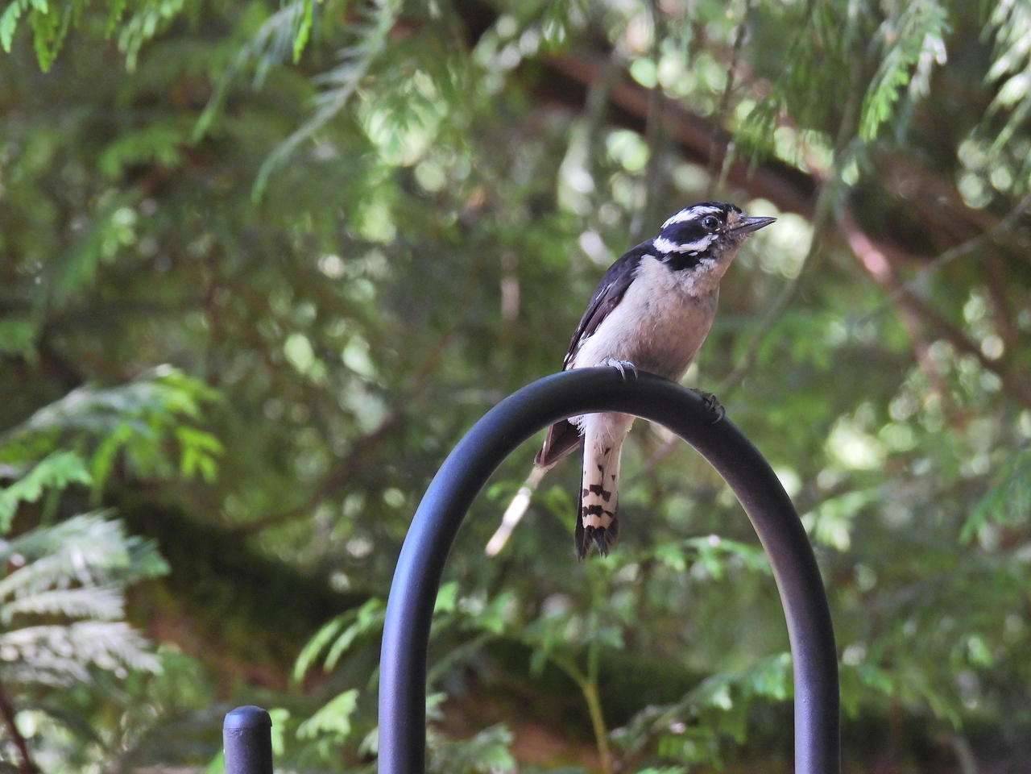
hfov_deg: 5.0
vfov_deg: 3.7
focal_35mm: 400
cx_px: 516
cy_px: 387
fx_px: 11914
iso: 400
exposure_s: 1/60
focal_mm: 71.4
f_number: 5
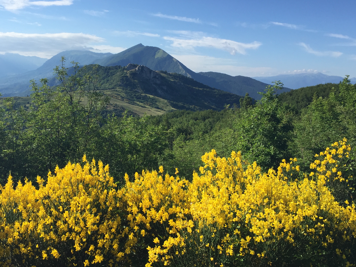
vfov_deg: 37.7
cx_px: 149
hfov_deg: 48.8
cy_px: 136
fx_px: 391
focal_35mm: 38
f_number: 2.2
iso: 32
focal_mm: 4.15
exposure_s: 1/1799
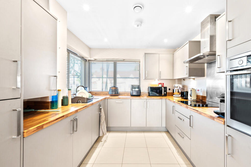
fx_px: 101
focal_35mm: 14
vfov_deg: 79.1
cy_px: 84
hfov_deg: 102.3
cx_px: 126
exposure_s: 1/1.67
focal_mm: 14.5
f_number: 16
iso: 250
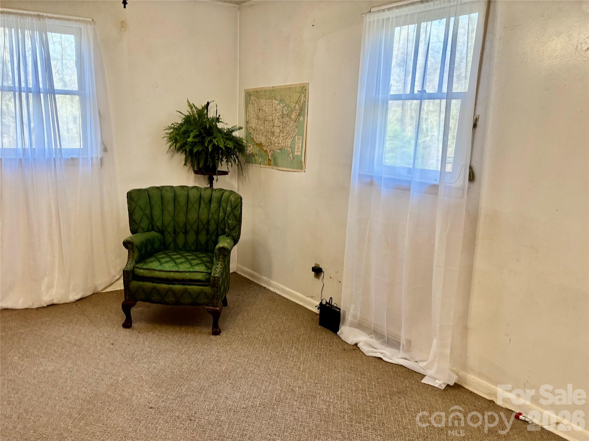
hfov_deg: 67.3
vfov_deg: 53.0
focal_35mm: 26
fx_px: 442
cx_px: 294
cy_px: 220
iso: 125
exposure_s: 1/60
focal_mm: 5.96
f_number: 1.6
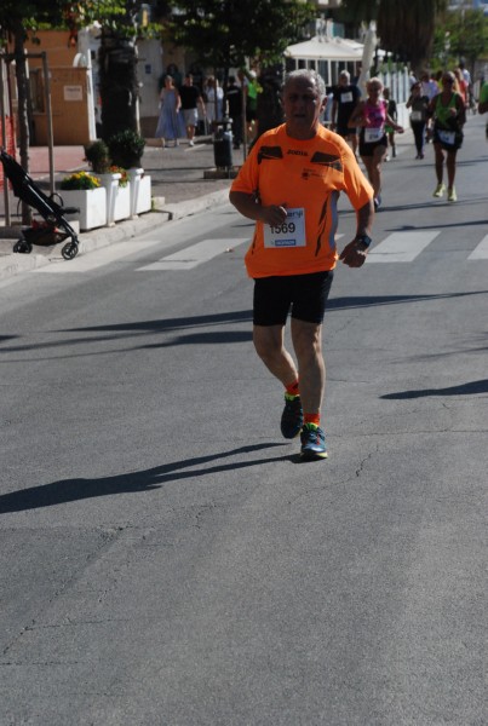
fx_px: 2276
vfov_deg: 18.1
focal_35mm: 112
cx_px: 244
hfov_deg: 12.2
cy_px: 363
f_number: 8
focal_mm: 75
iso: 1000
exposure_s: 1/2000
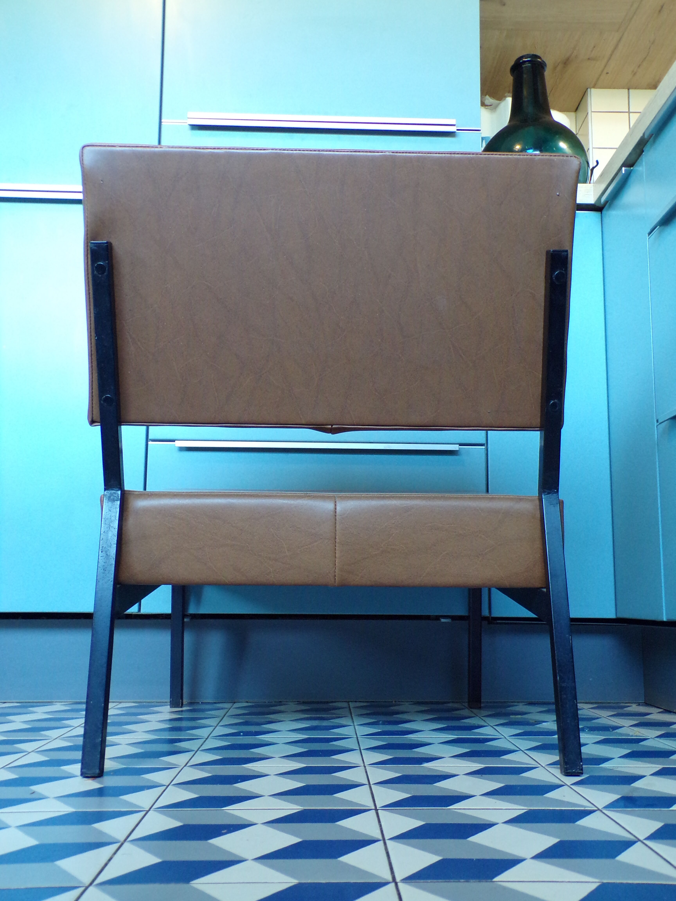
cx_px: 338
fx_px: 833
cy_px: 450
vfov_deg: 56.8
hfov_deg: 44.2
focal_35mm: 32
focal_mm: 5.8
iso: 309
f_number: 3.2
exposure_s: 1/17
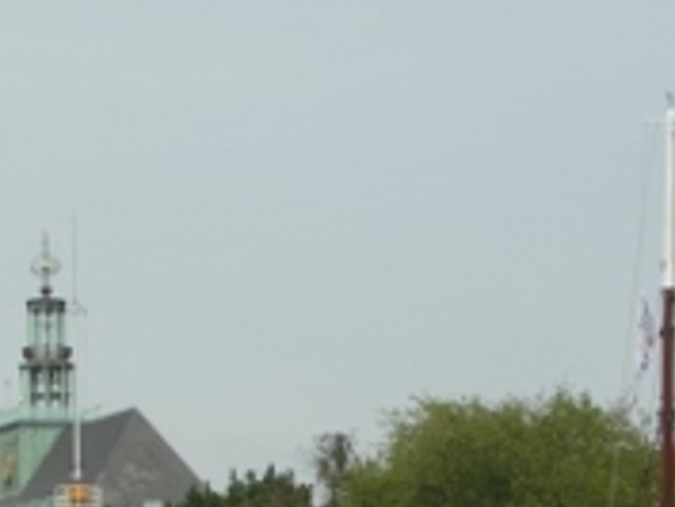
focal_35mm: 163
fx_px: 3181
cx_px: 313
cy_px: 537
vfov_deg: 9.0
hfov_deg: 12.1
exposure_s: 1/800
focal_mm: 12.2
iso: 100
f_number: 4.6
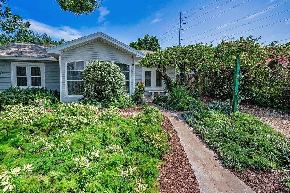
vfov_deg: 70.1
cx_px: 127
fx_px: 137
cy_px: 88
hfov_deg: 92.9
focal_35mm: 17
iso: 400
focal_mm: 14
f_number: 11
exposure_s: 1/800
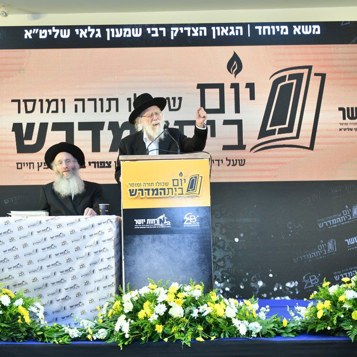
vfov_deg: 31.6
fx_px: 630
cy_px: 177
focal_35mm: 54
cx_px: 161
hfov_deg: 31.6
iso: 640
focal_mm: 42
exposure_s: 1/160
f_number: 20
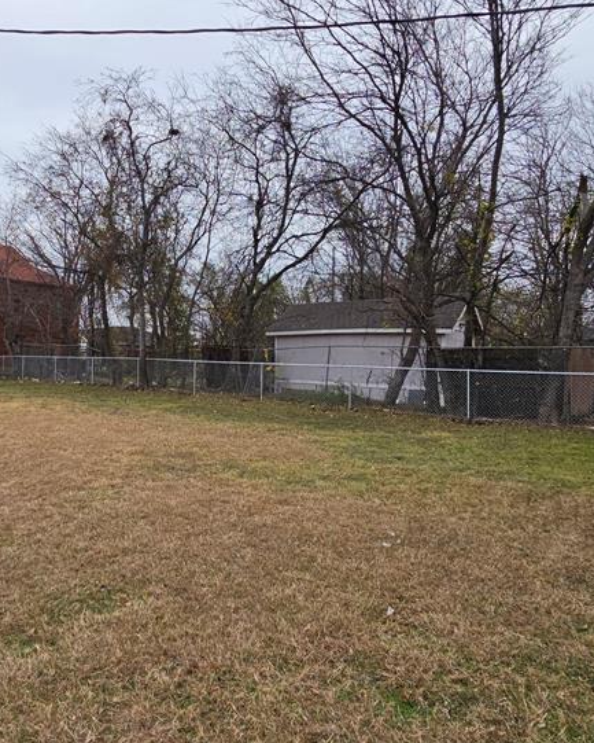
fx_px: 527
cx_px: 188
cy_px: 349
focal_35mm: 24
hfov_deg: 57.2
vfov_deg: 70.2
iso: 50
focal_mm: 2.2
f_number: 2.2
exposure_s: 1/1297
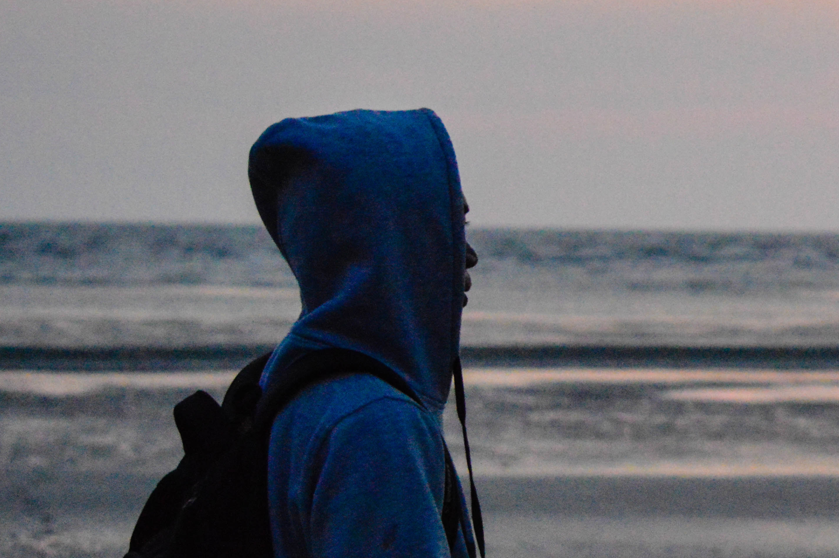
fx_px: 4029
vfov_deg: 7.9
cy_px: 334
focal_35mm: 173
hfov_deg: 11.7
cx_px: 871
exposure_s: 1/60
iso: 6400
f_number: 4.5
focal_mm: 55
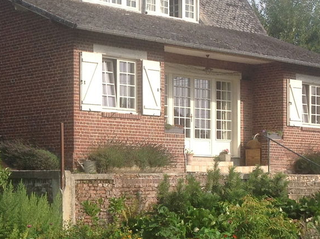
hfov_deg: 20.0
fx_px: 895
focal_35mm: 97
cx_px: 50
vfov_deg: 15.2
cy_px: 162
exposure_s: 1/1043
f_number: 2.4
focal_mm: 4.28
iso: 50
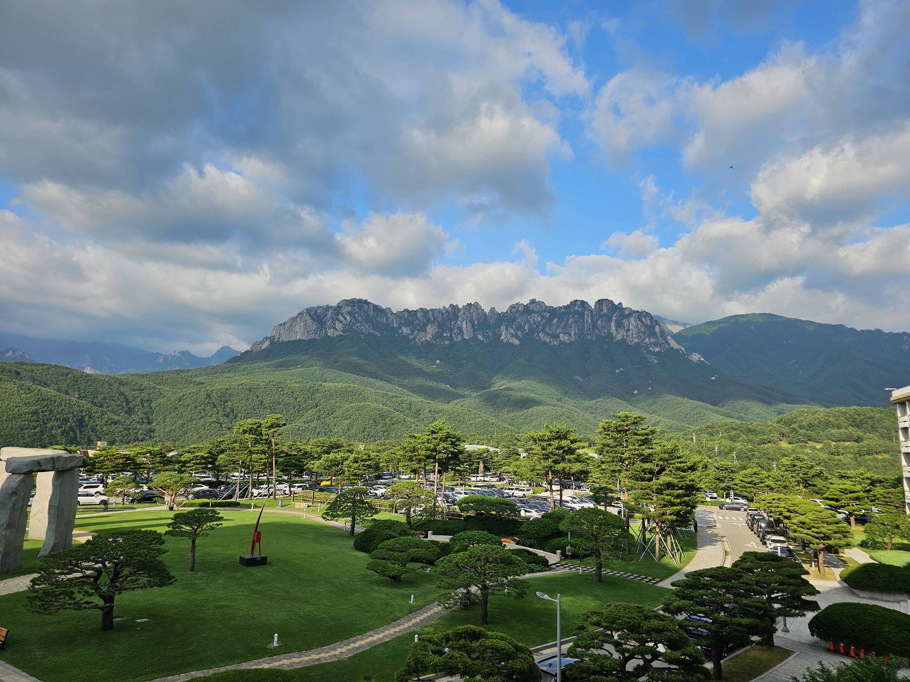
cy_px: 341
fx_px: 605
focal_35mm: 23
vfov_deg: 58.9
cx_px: 455
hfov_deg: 73.9
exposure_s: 1/682
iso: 10
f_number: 1.7
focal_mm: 6.3
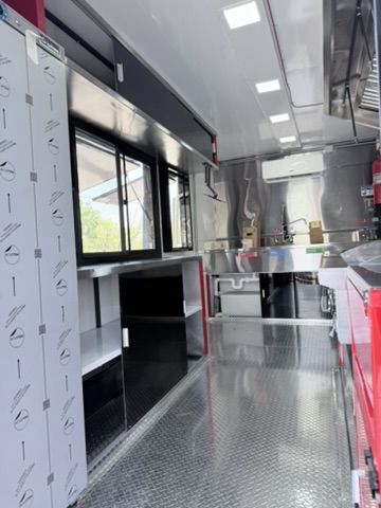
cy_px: 254
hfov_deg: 56.8
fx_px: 352
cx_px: 190
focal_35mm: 24
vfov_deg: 71.6
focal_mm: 6.76
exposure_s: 1/243
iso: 80
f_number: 1.78
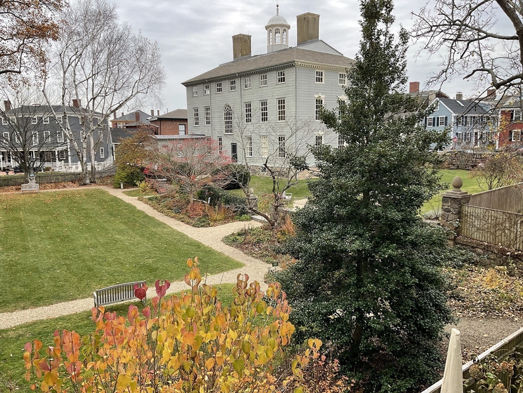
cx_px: 262
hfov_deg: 61.7
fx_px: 438
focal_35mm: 29
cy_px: 196
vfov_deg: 48.2
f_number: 1.8
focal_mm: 3
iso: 16
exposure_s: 1/272
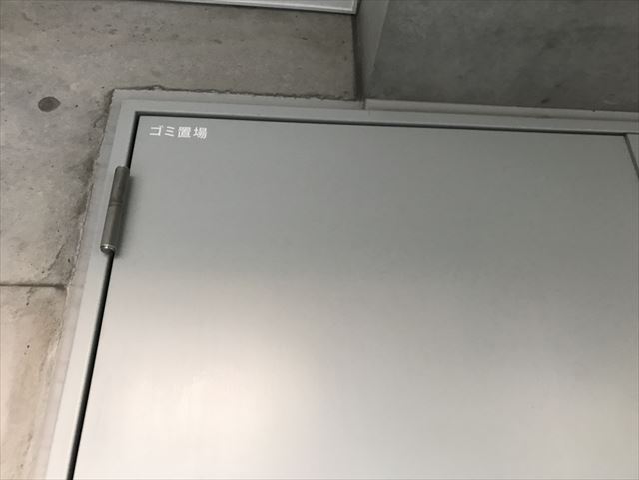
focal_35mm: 28
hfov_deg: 63.4
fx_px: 517
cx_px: 320
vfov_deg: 49.7
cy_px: 240
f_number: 1.8
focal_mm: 3.99
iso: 50
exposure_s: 1/15
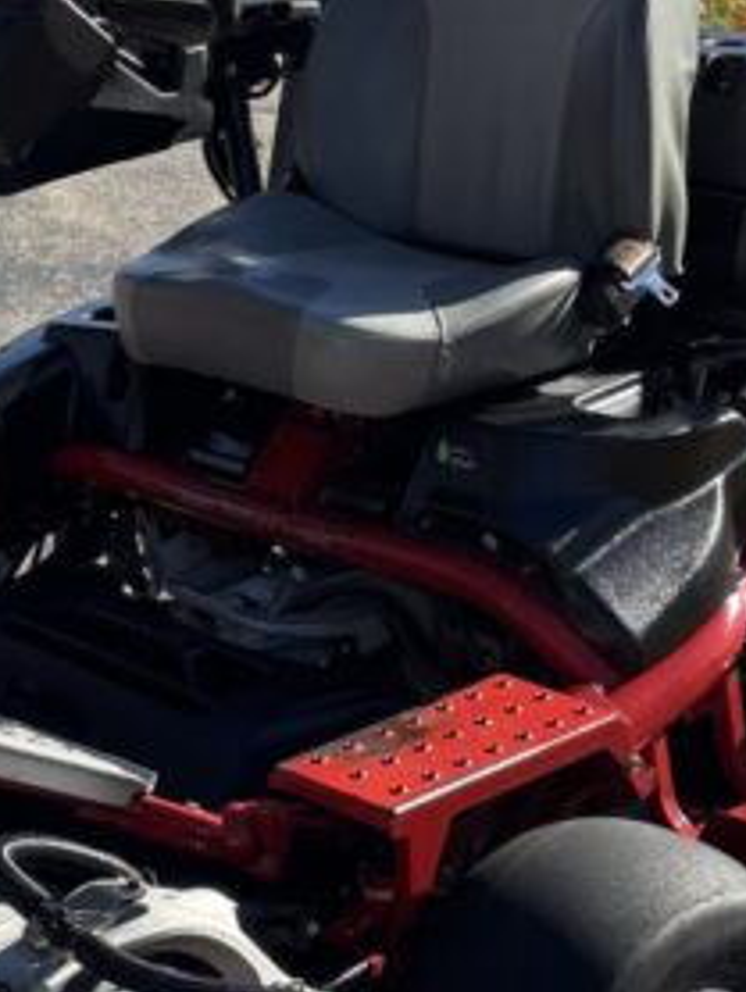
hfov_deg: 14.6
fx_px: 2898
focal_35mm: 101
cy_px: 410
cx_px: 171
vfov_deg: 19.4
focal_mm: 5.96
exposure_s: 1/1751
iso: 50
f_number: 1.6
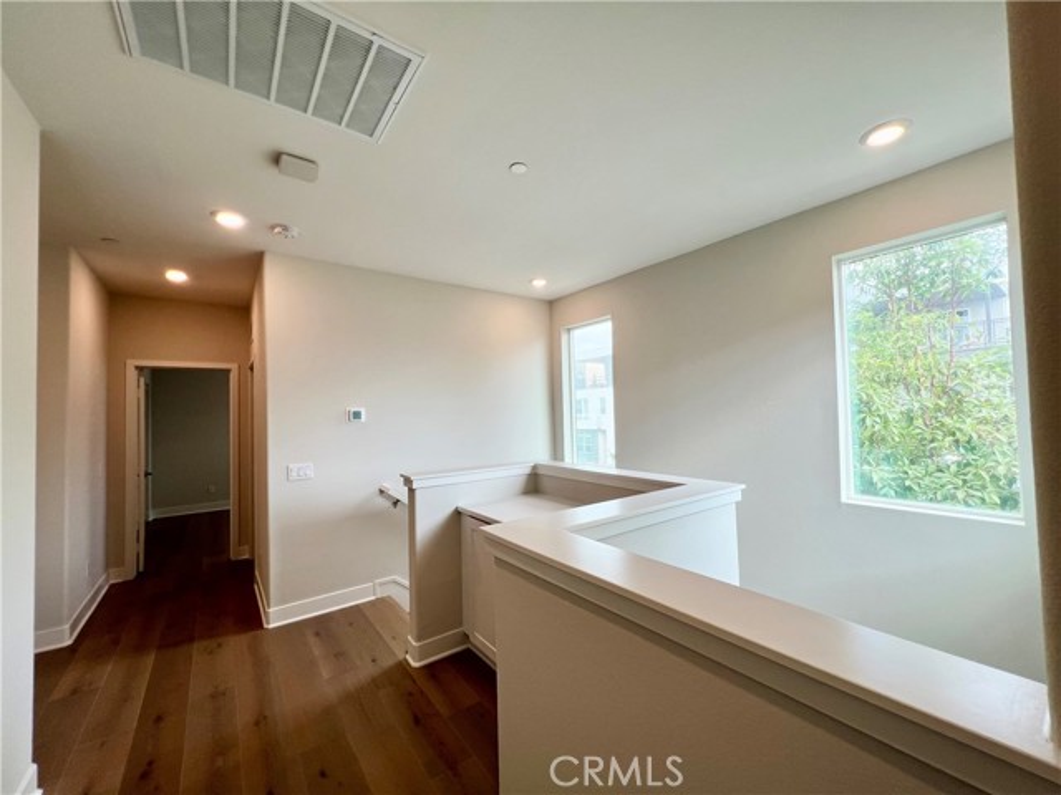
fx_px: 398
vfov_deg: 89.9
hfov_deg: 106.2
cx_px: 530
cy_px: 398
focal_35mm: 13
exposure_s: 1/120
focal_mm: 1.57
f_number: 1.8
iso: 40
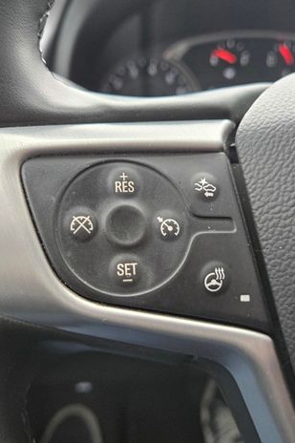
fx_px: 406
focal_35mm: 33
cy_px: 225
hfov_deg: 39.9
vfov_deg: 57.2
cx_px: 154
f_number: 1.8
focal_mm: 5.4
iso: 160
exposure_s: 1/120
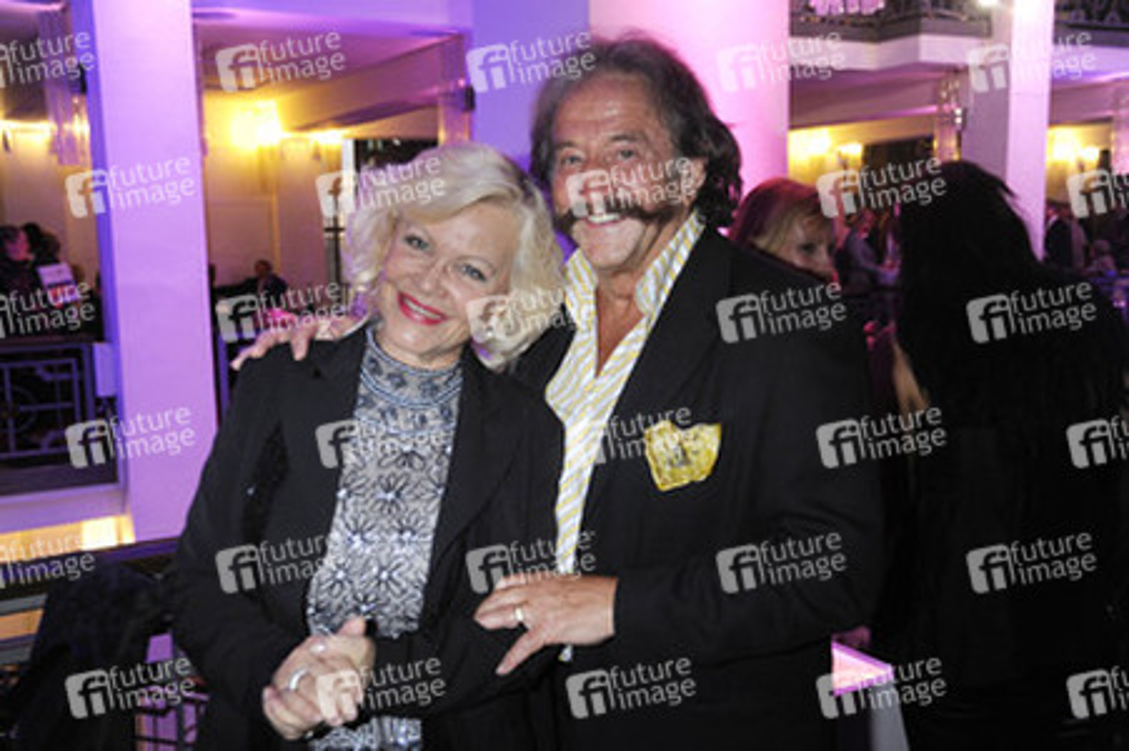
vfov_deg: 35.0
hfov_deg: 50.7
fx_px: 1191
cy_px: 376
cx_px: 564
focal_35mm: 38
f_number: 5
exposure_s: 1/20
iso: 1000
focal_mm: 38
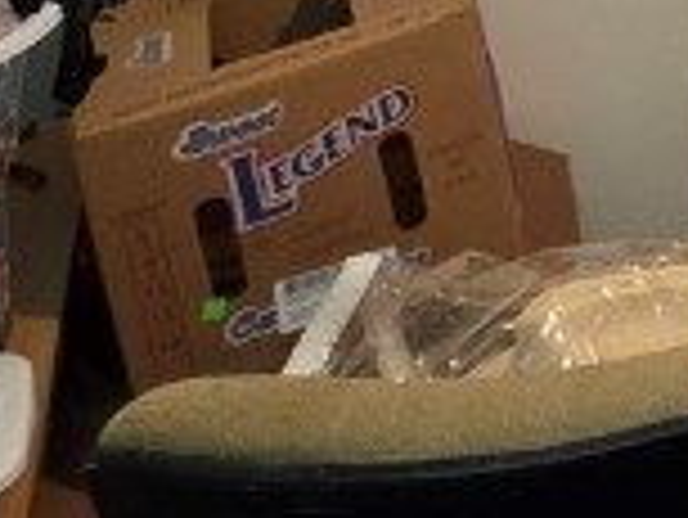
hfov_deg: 16.0
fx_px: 1730
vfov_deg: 13.8
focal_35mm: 87
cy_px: -581
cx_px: 1470
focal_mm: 2.2
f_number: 1.9
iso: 320
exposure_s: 1/60
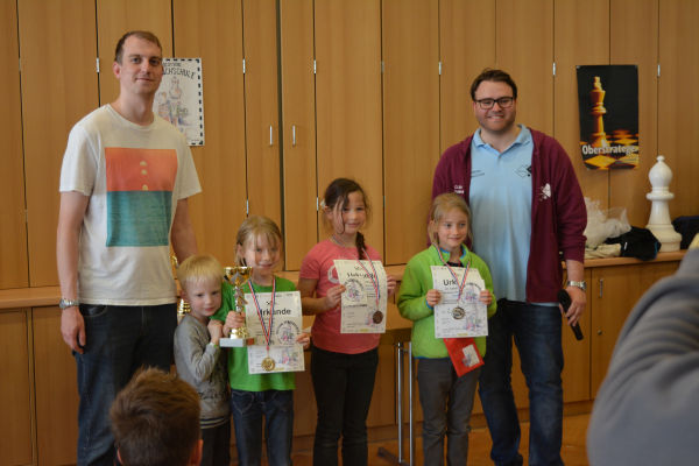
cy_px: 233
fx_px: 1107
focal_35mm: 57
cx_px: 350
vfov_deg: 23.8
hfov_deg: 35.1
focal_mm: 38
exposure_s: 1/60
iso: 800
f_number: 4.8
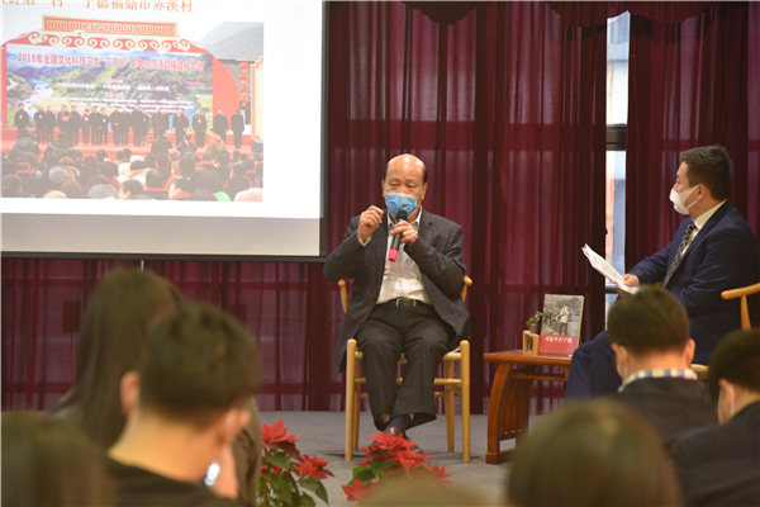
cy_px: 254
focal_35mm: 120
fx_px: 2533
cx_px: 380
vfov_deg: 11.4
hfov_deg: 17.1
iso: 2000
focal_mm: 120
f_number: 4
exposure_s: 1/60
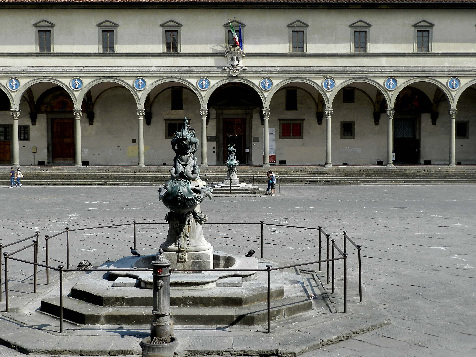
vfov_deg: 31.5
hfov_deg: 41.2
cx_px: 238
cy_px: 178
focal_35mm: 46
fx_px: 633
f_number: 4.2
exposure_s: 1/800
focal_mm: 8.1
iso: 160
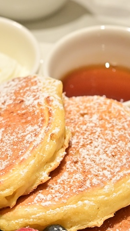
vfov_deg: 16.2
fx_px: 808
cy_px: 157
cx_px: 9
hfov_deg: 9.2
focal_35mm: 132
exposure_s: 1/400
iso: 6400
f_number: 8
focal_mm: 60
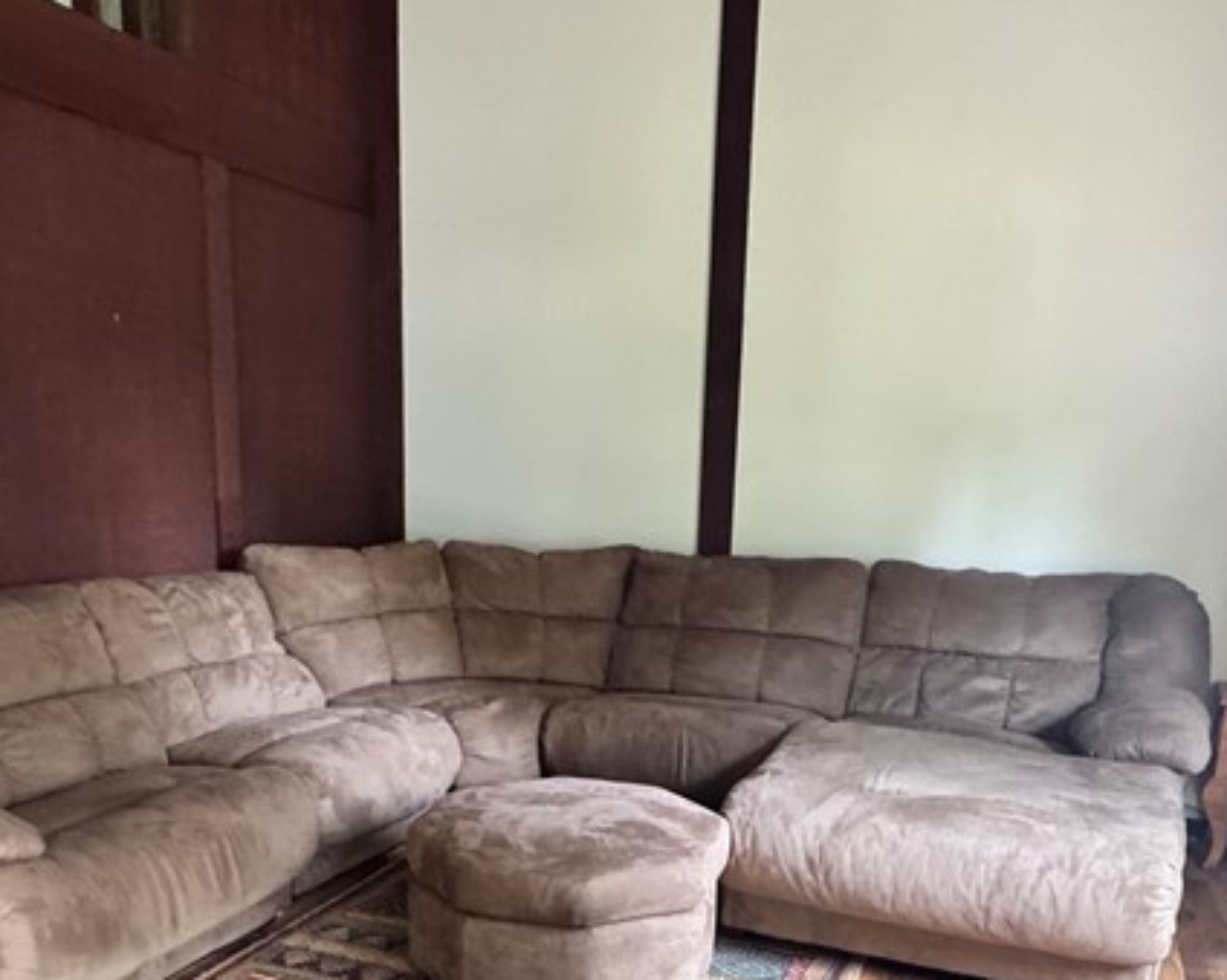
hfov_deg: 53.9
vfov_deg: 42.8
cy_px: 760
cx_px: 501
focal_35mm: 33
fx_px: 1198
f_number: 2.2
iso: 1000
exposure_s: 1/60
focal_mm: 2.22
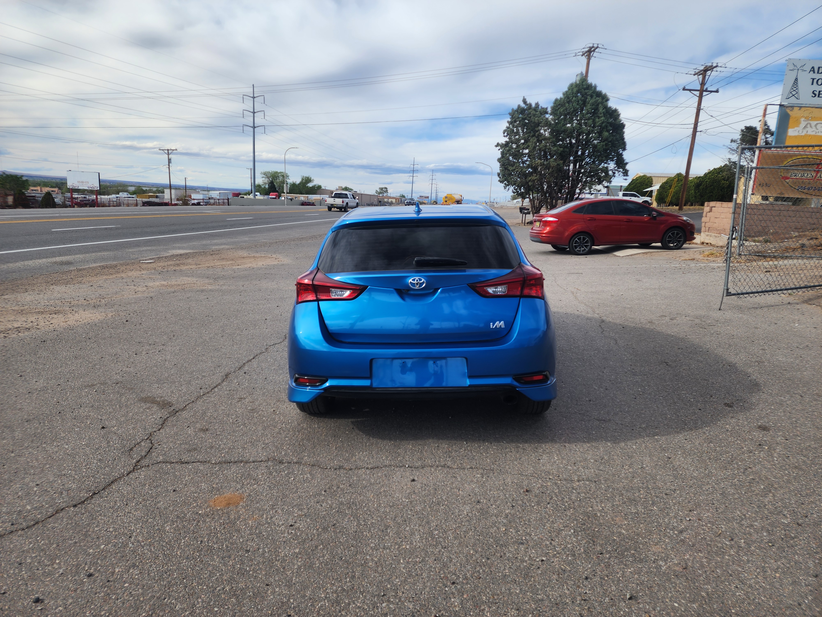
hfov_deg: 73.9
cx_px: 411
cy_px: 308
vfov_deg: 58.9
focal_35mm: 23
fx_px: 546
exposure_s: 1/769
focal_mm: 6.4
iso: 12
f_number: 1.8
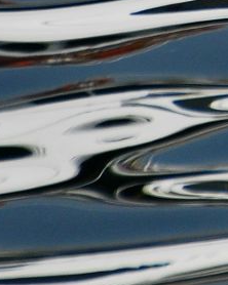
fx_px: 26329
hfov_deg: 0.5
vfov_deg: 0.6
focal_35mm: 3118
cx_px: 809
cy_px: -220
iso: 200
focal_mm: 300
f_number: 5.6
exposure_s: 1/640
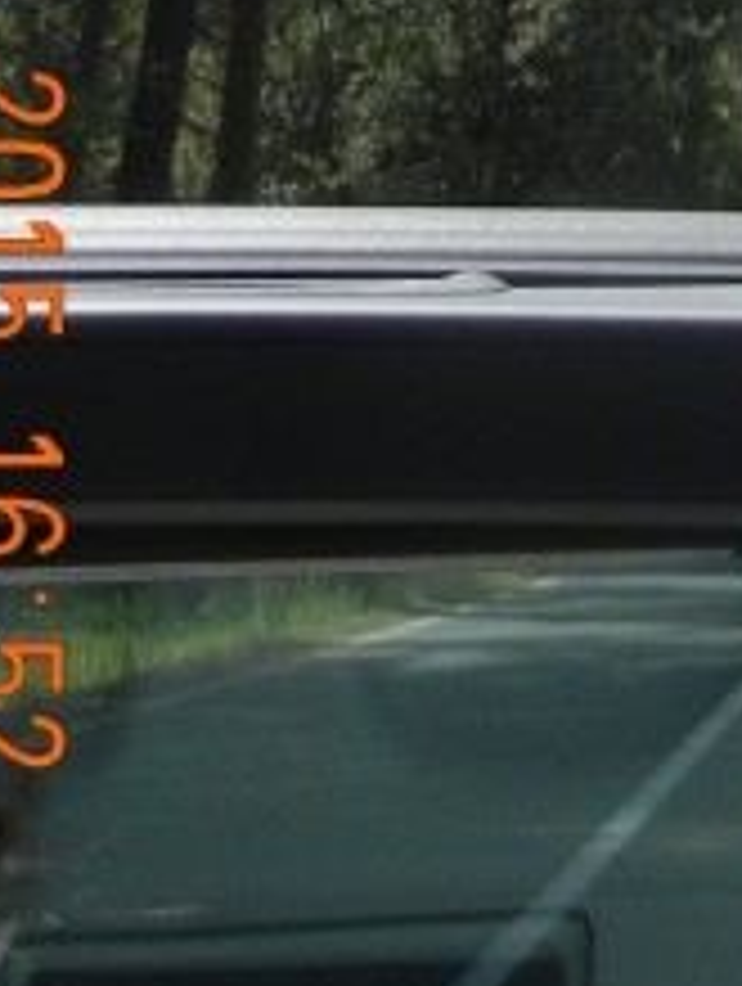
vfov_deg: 11.9
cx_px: 1376
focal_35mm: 140
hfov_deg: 10.0
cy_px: -1252
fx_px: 3990
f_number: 7
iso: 160
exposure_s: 1/284
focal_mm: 5.4
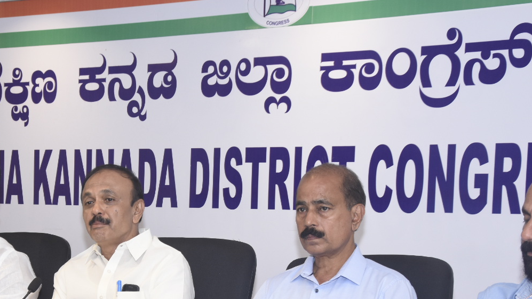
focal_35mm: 97
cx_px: 169
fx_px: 1368
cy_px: 283
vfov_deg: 12.4
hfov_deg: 21.9
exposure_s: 1/160
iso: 500
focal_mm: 38
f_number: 5.6
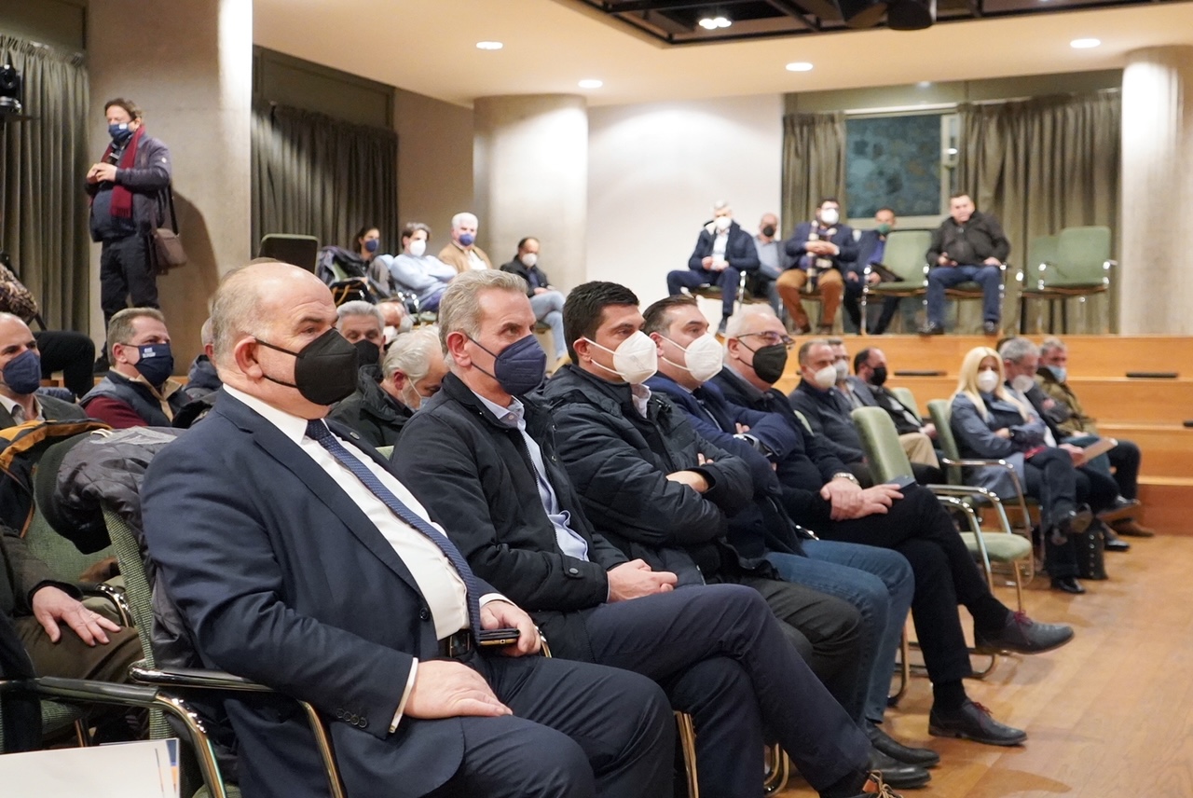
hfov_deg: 43.6
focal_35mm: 45
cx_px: 596
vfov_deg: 29.9
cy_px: 399
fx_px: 1493
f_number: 3.5
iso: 8000
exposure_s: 1/160
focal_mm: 30
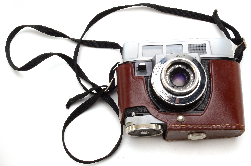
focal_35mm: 48
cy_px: 83
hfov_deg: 41.2
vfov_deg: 28.0
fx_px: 334
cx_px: 126
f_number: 22
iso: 100
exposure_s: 1/160
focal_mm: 32
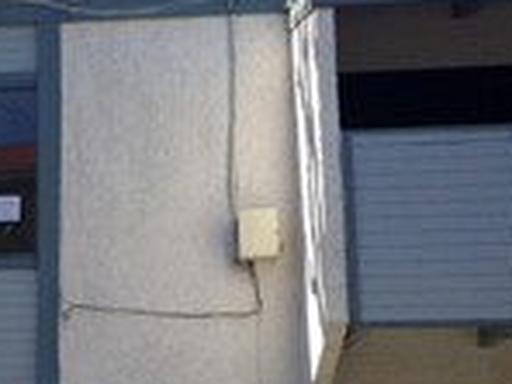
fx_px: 1139
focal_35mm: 77
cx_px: 80
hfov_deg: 24.8
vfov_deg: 18.9
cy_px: 329
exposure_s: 1/565
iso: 50
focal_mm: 4.13
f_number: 2.4
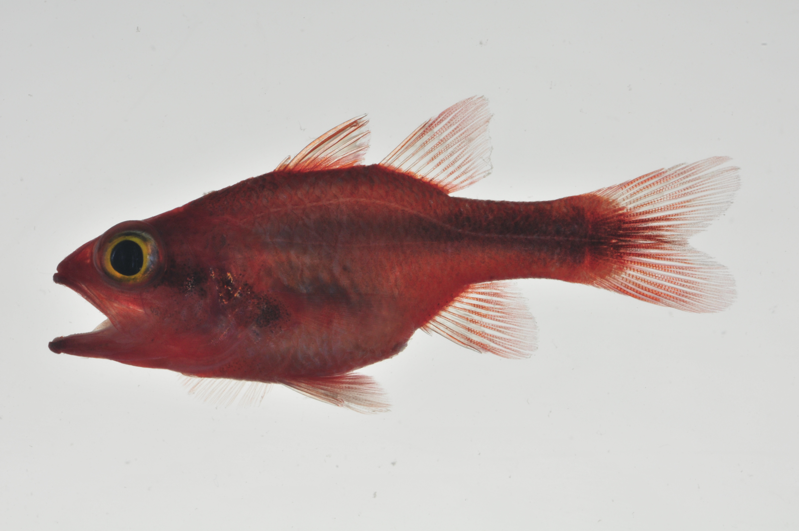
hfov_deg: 13.1
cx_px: 400
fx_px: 3491
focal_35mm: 158
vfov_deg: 8.7
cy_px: 266
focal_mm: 105
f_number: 29
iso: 200
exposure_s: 1/60
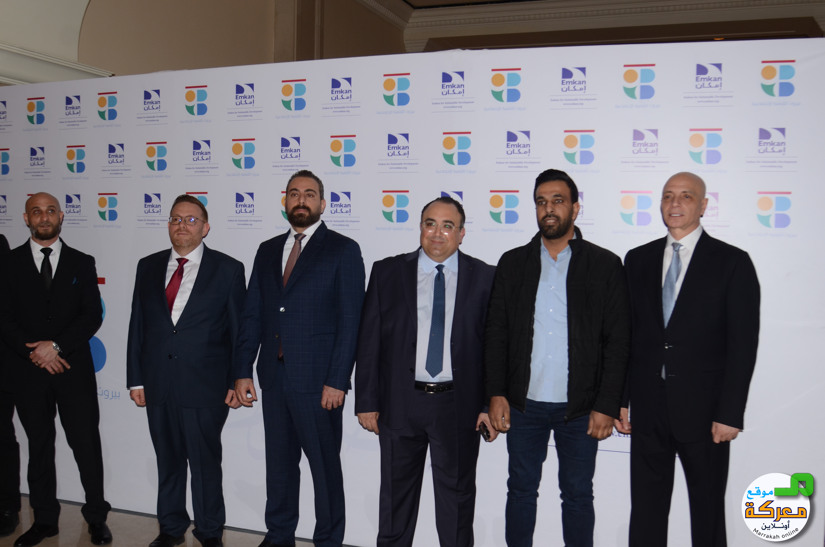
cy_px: 274
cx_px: 412
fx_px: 823
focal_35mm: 36
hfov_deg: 53.2
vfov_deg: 36.7
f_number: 4.5
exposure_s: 1/250
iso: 250
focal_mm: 24
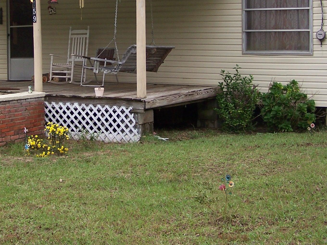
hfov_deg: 27.0
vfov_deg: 20.2
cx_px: 137
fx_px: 680
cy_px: 40
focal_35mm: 72
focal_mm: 6.3
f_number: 2.8
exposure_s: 1/250
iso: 80
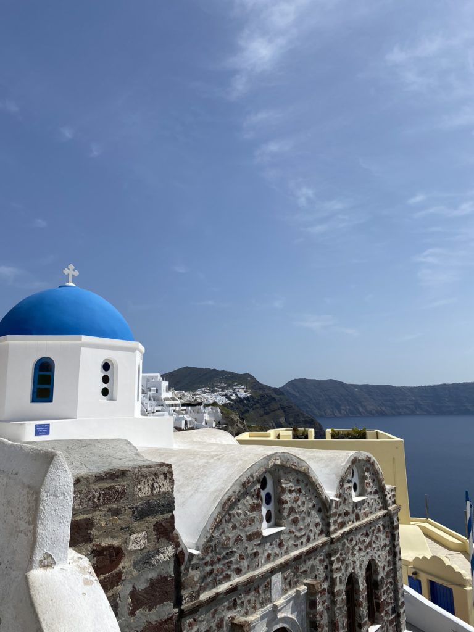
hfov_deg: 53.1
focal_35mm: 26
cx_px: 237
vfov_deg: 67.3
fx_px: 475
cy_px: 316
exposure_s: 1/7692
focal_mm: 4.25
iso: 32
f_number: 1.8
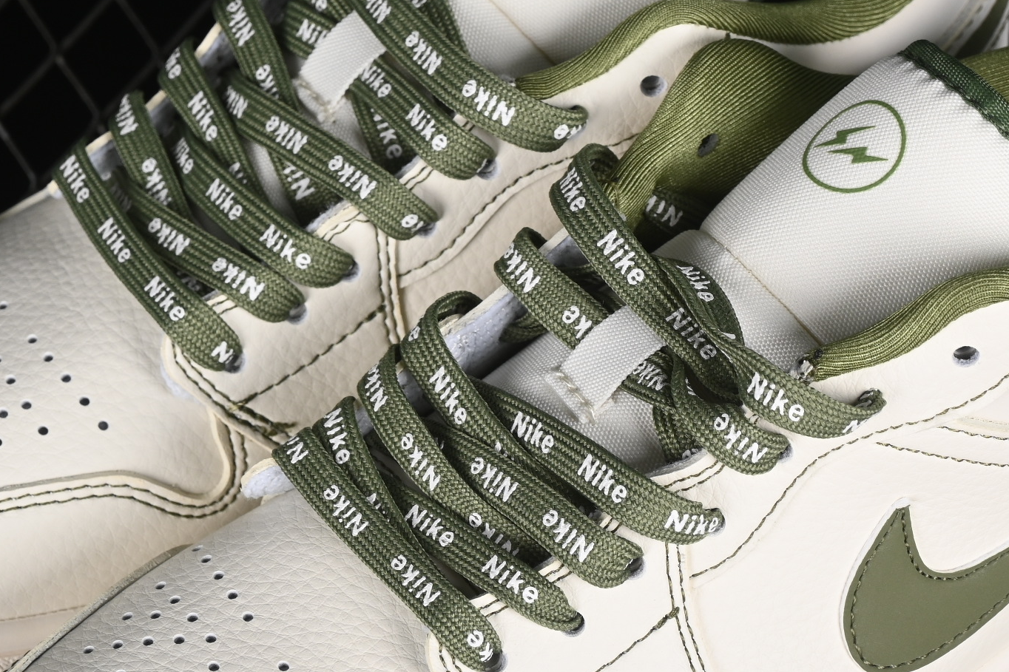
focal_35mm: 147
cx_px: 490
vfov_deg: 9.3
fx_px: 4119
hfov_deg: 14.0
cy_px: 403
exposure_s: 1/160
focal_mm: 48
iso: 160
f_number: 7.1
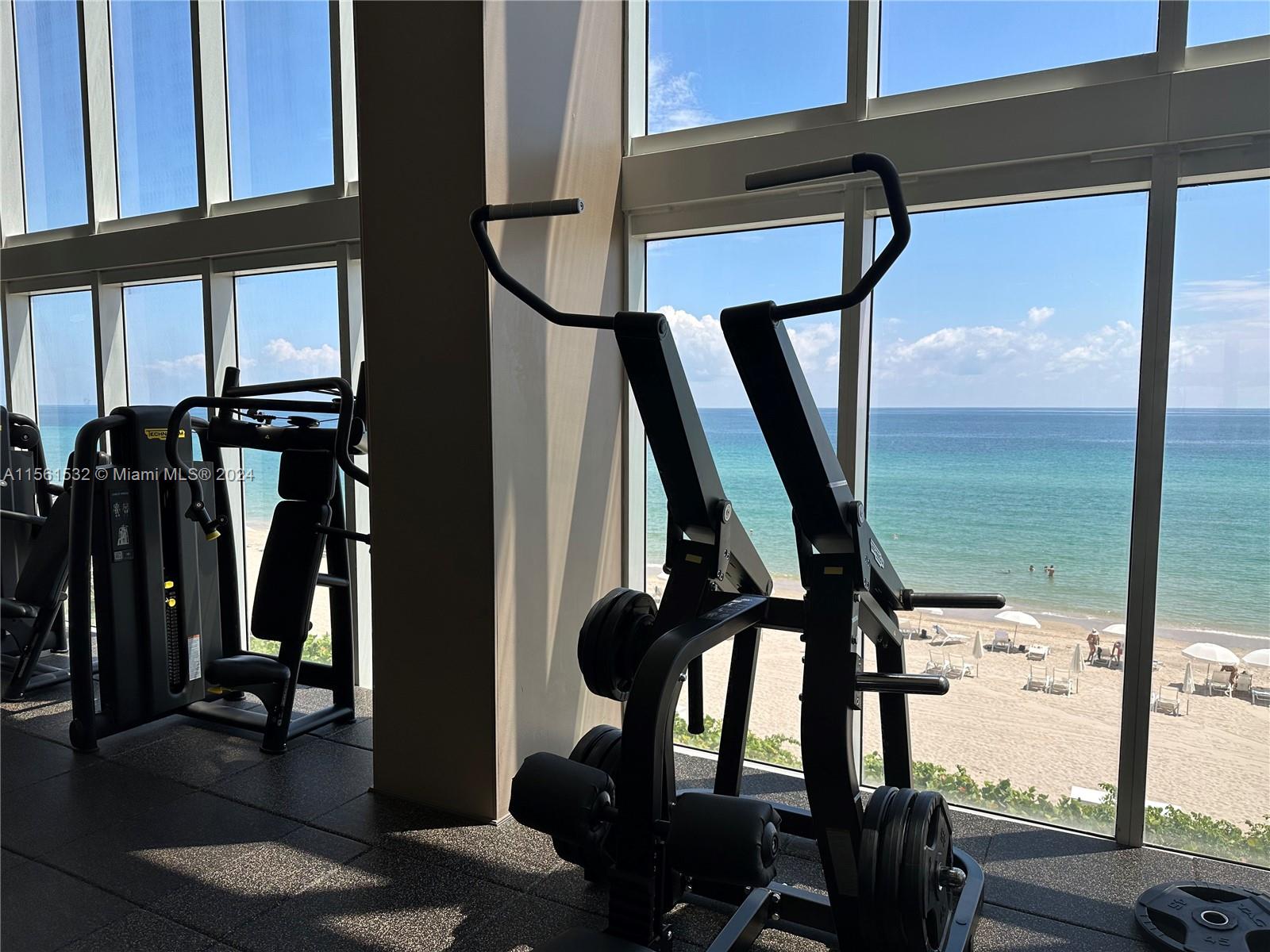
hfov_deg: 71.6
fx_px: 881
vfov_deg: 56.8
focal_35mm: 24
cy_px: 476
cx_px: 635
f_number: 1.78
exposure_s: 1/1183
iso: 80
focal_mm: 6.86
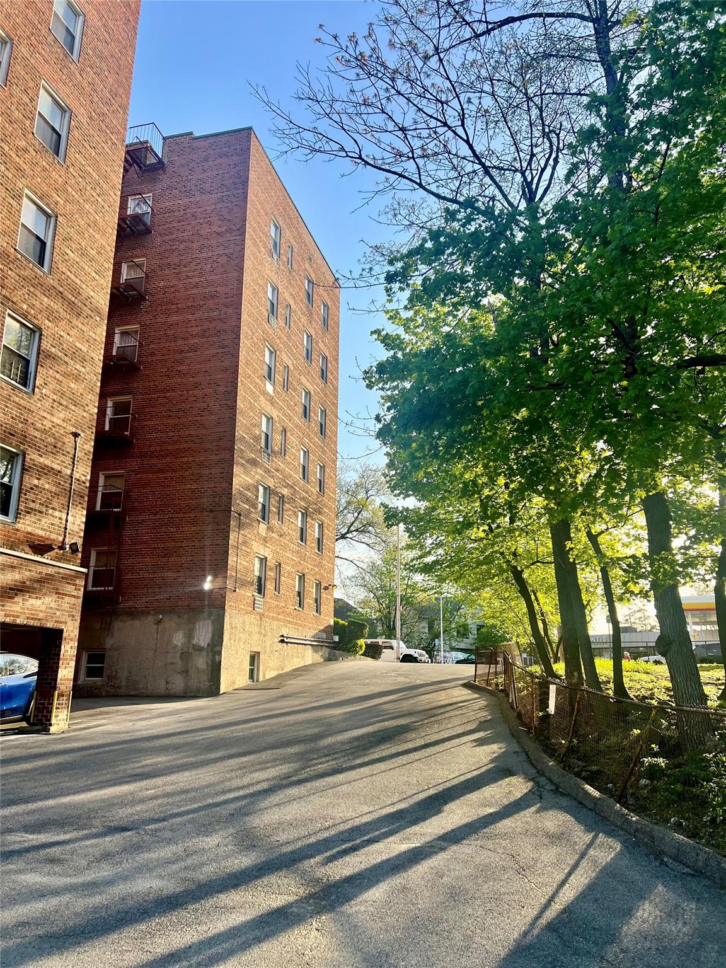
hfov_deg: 53.1
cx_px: 363
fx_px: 727
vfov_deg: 67.3
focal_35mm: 26
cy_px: 484
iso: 50
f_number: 1.5
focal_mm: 5.7
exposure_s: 1/924
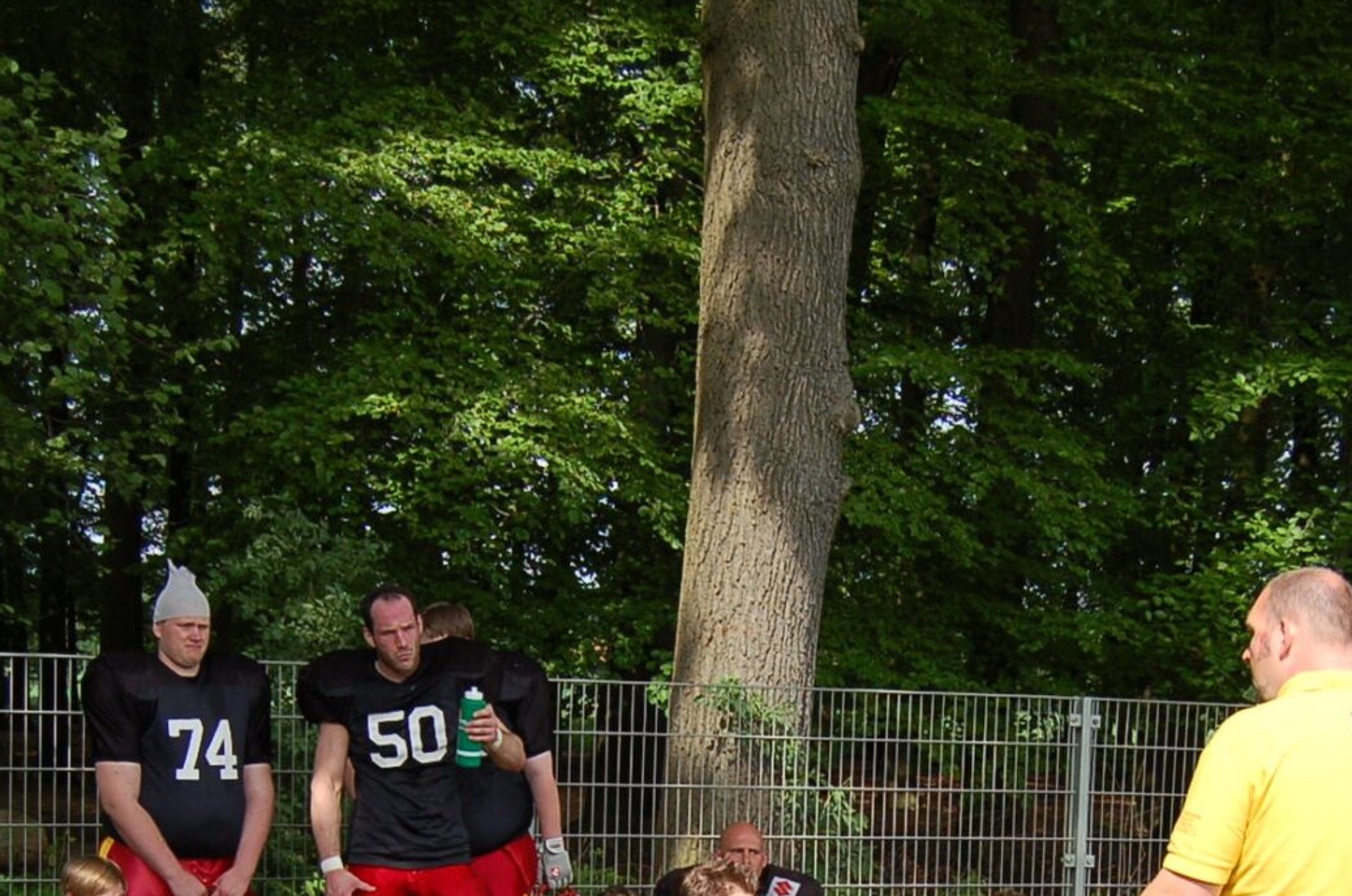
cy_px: 903
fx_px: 2624
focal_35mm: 70
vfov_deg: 18.8
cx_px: 743
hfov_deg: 28.9
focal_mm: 22
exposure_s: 1/1000
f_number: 4
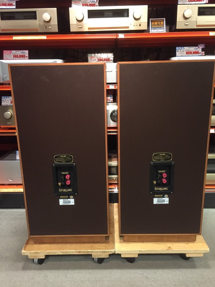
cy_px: 144
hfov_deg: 48.2
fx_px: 240
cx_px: 108
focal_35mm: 29
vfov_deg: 61.7
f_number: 2.2
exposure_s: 1/30
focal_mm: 4.15
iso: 320
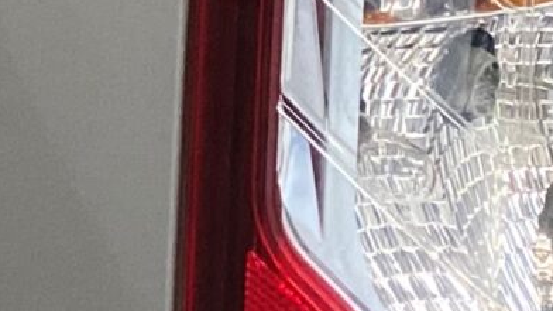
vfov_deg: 5.8
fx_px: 2711
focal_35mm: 185
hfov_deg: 10.5
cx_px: -614
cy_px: -831
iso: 250
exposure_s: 1/50
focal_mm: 4.25
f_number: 1.8
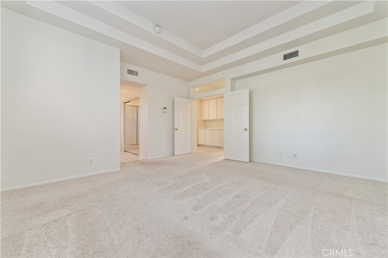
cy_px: 129
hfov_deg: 104.3
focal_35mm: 14
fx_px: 151
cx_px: 194
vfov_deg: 81.1
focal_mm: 14
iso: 280
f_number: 4
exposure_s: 1/60
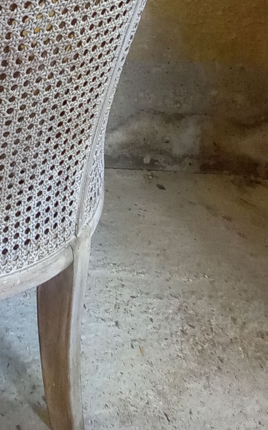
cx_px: -97
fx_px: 444
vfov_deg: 39.2
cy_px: -73
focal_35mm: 38
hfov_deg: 27.1
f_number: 2.2
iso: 160
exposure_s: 1/33.3
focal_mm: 1.42
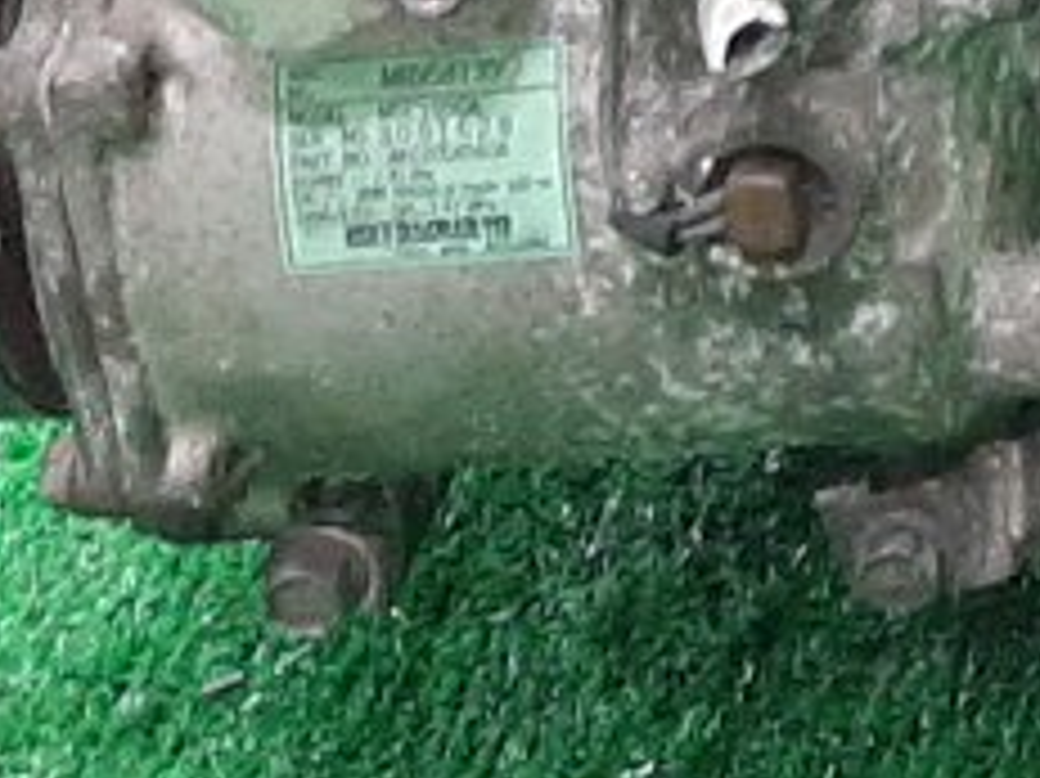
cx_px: 2148
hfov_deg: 11.0
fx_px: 4865
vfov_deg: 8.3
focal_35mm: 162
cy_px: -1129
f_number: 1.7
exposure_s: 1/50
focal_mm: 3.93
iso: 237
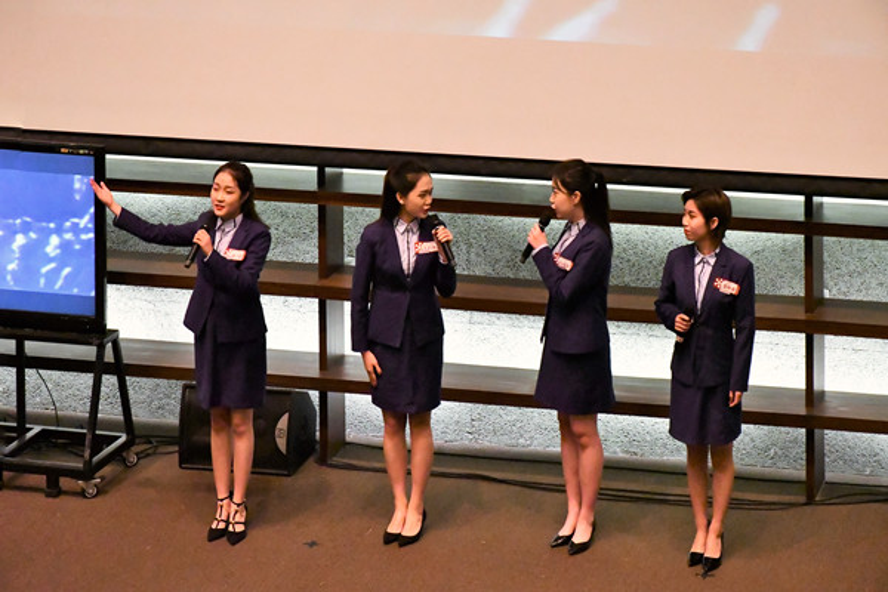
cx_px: 444
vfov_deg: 10.8
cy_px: 296
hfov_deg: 16.1
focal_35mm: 127
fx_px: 3132
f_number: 7.1
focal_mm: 85
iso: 10000
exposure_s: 1/200
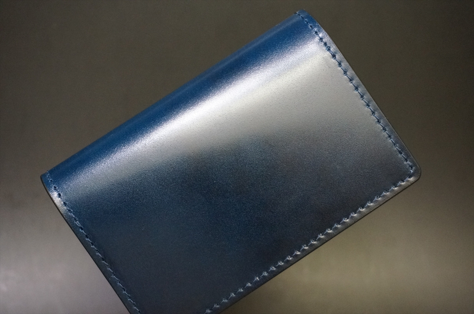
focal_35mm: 57
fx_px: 749
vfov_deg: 23.7
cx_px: 237
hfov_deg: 35.1
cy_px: 157
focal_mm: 38
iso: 3200
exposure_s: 1/80
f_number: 5.6
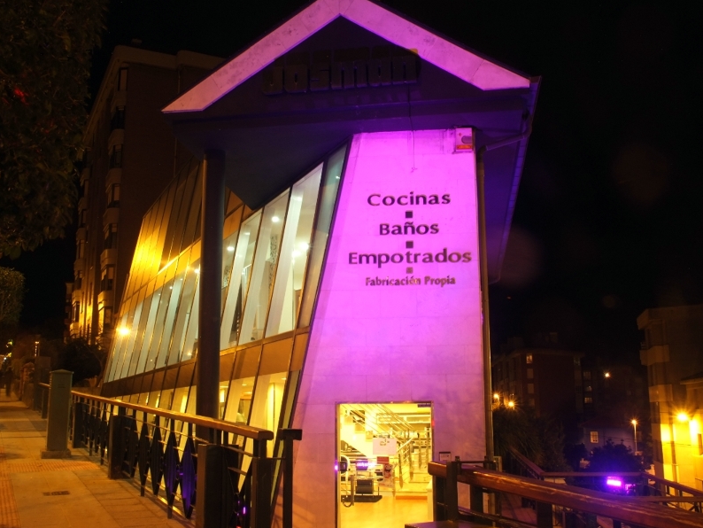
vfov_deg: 39.7
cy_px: 263
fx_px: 731
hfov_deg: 51.3
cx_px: 352
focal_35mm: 36
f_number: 22
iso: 200
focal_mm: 22
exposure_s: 10
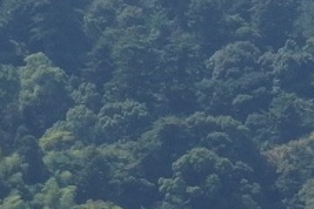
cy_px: -53
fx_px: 4308
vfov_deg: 2.8
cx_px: 563
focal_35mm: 494
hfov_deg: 4.1
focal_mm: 15.9
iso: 100
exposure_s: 1/800
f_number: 5
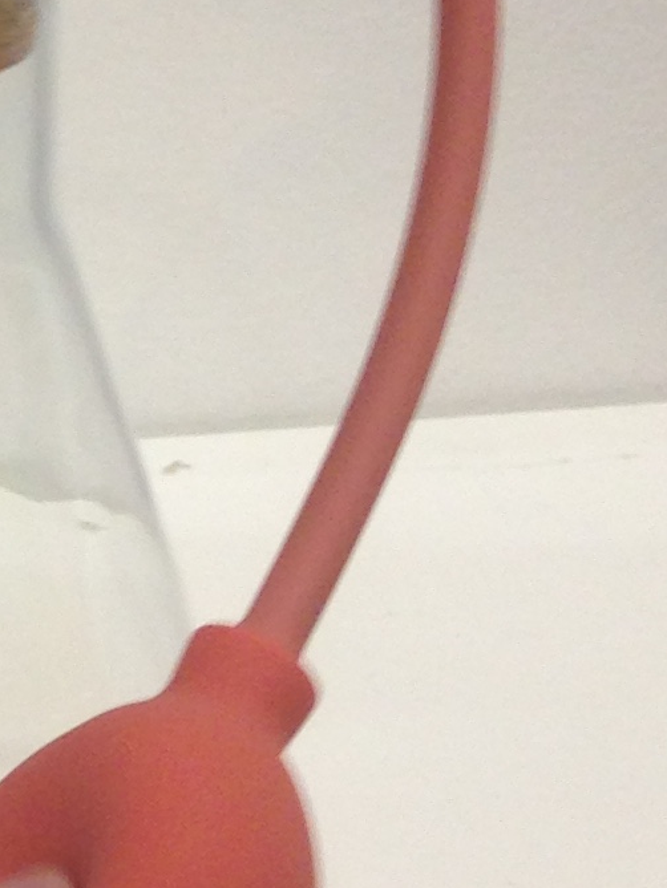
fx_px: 4135
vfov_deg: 12.2
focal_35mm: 161
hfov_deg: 8.7
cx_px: -692
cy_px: 203
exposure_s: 1/20
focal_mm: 4.12
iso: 64
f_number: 2.4
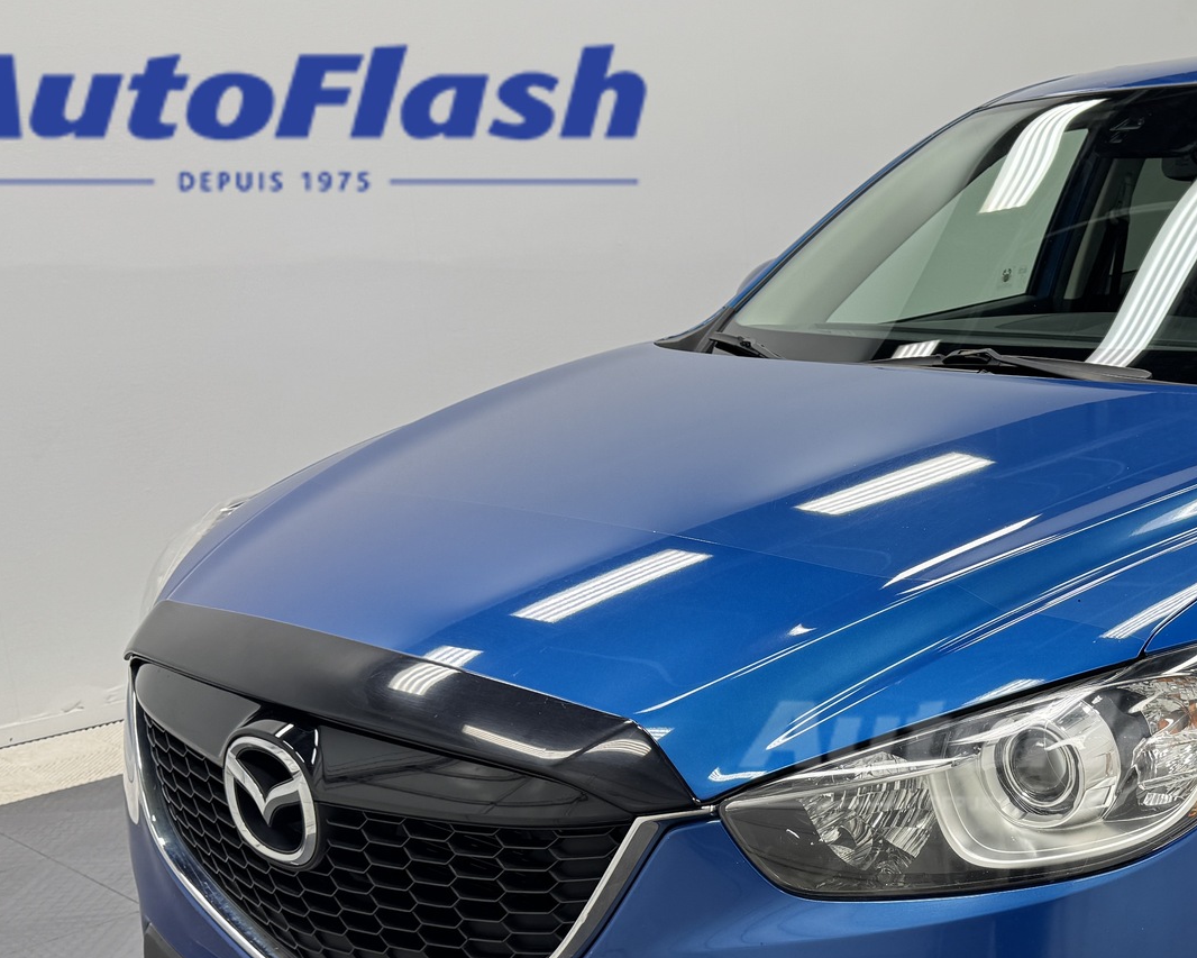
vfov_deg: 32.9
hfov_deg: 39.1
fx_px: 1594
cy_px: 700
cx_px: 1002
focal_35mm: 45
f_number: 1.78
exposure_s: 1/390
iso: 80
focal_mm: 6.76
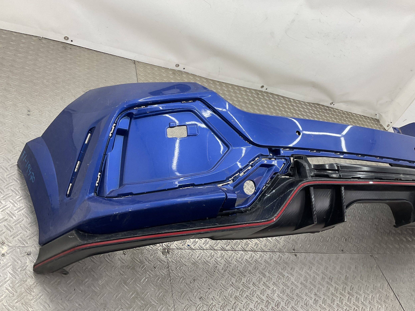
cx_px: 203
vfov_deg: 46.8
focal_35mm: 30
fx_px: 360
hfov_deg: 60.0
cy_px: 152
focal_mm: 3
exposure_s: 1/120
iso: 40
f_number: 1.8
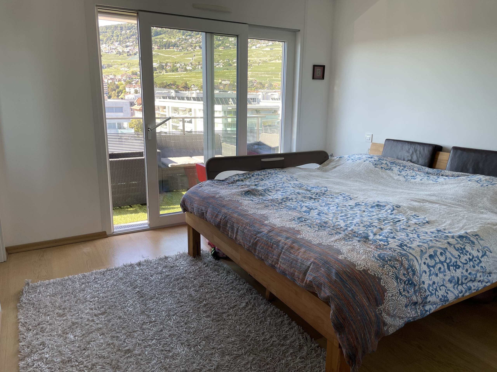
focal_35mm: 26
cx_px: 248
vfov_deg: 53.1
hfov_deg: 67.3
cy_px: 186
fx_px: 373
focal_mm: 4.2
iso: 32
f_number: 1.6
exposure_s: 1/121
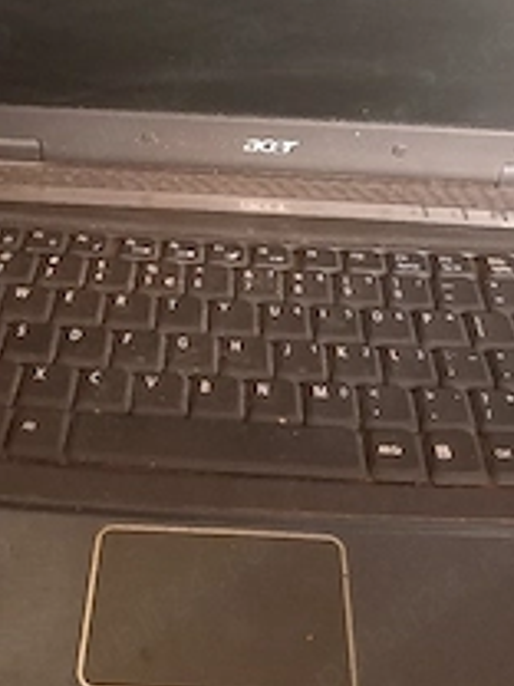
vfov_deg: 38.2
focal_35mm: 48
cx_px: 227
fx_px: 950
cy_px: 139
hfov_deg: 30.2
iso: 2500
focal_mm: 4.65
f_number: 1.8
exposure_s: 1/16.7
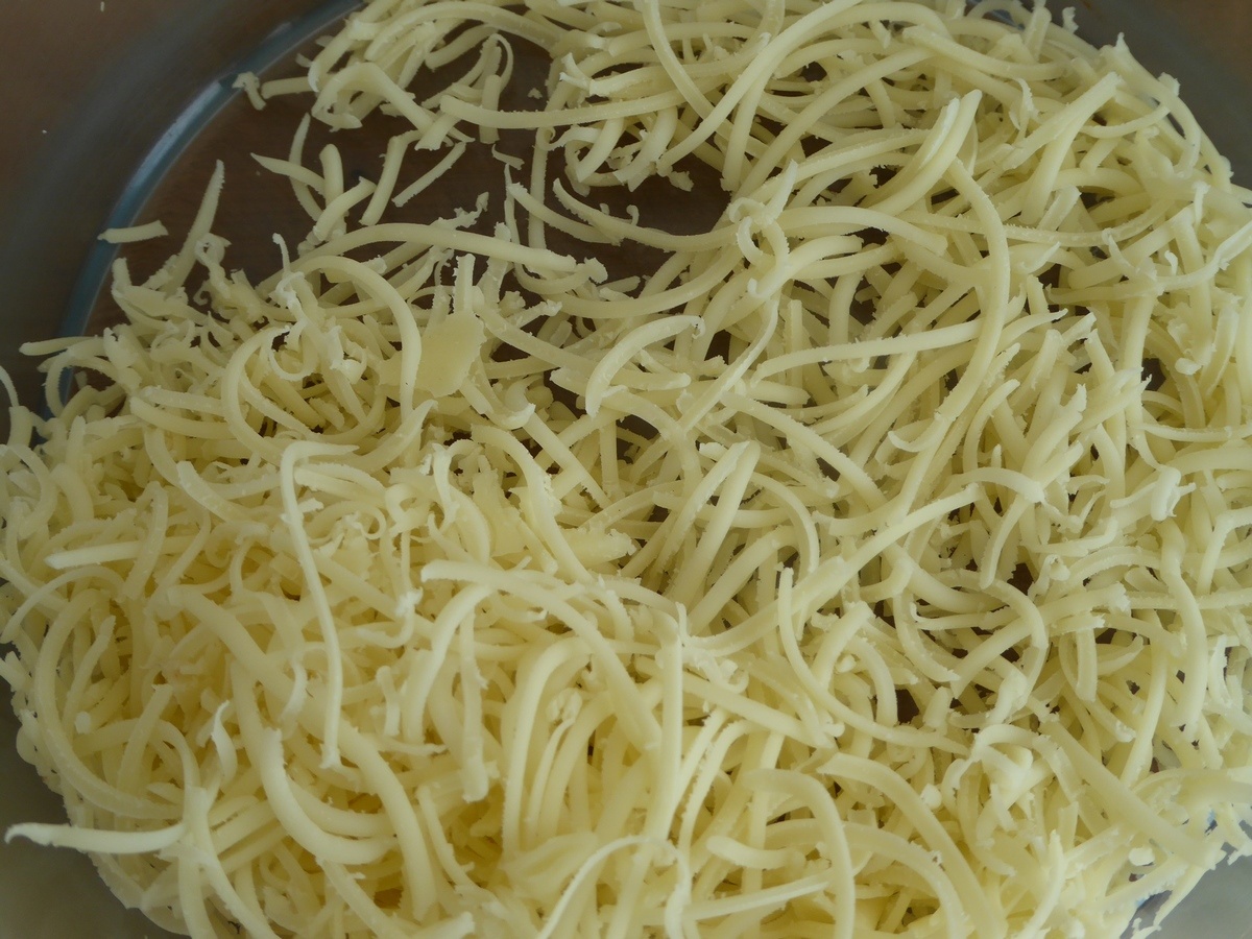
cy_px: 470
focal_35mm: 60
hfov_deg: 32.2
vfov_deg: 24.4
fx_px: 2170
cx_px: 626
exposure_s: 1/100
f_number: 4.2
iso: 100
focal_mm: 10.3
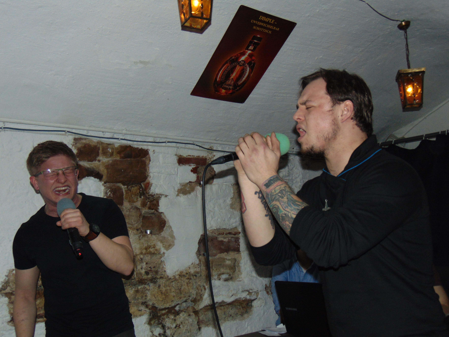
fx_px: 506
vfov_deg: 36.8
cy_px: 168
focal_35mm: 39
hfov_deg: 47.9
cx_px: 224
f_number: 3.3
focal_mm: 6.9
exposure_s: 1/60
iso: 200
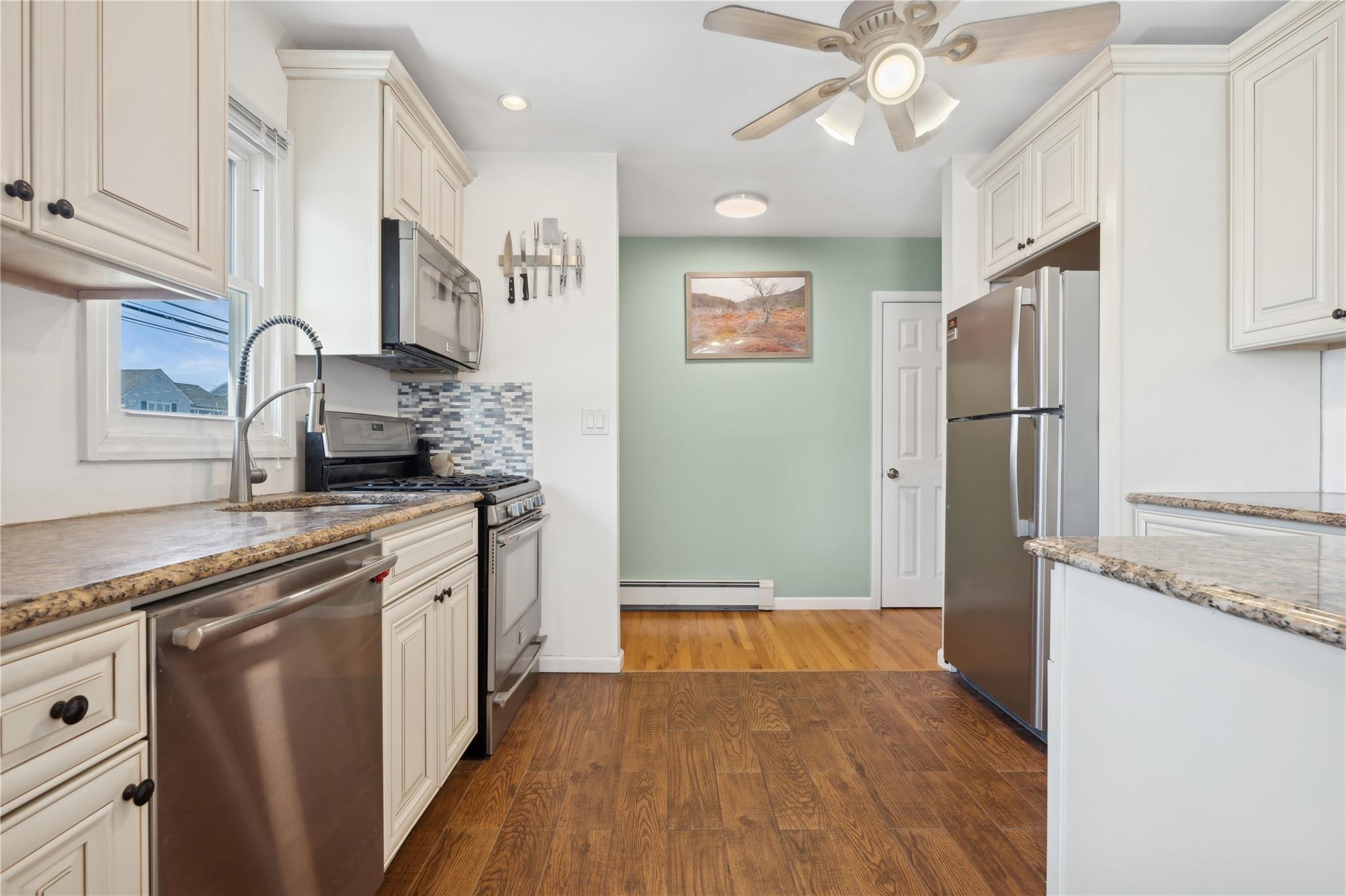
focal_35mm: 16
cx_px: 673
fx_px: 617
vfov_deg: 72.0
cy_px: 448
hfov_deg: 95.0
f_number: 11
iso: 100
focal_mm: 16.5
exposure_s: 1/3.33
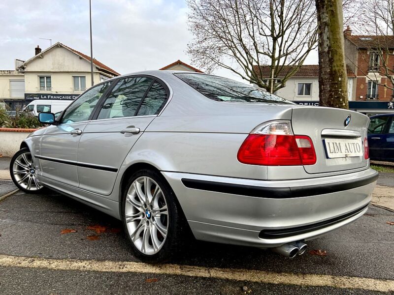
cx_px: 197
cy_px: 148
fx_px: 296
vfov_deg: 53.1
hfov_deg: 67.3
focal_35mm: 26
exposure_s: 1/529
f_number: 1.8
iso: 32
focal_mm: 4.25
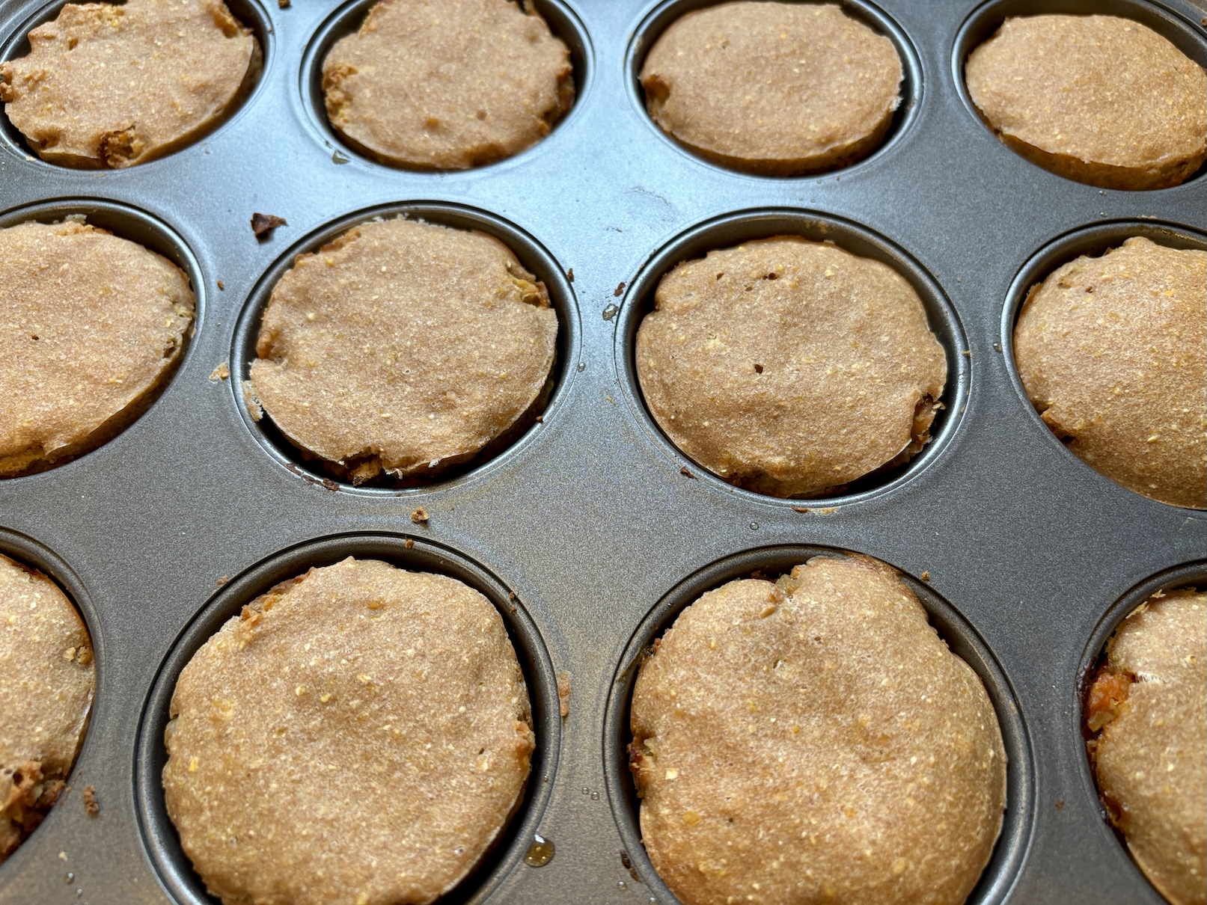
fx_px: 907
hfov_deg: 67.3
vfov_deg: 53.1
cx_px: 604
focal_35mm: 26
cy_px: 452
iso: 100
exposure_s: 1/120
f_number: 1.6
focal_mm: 5.96
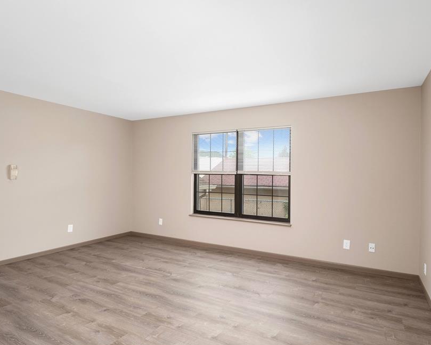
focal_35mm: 19
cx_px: 234
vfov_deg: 70.8
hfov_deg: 83.1
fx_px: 242
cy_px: 172
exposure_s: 1/15
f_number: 7.1
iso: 400
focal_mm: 8
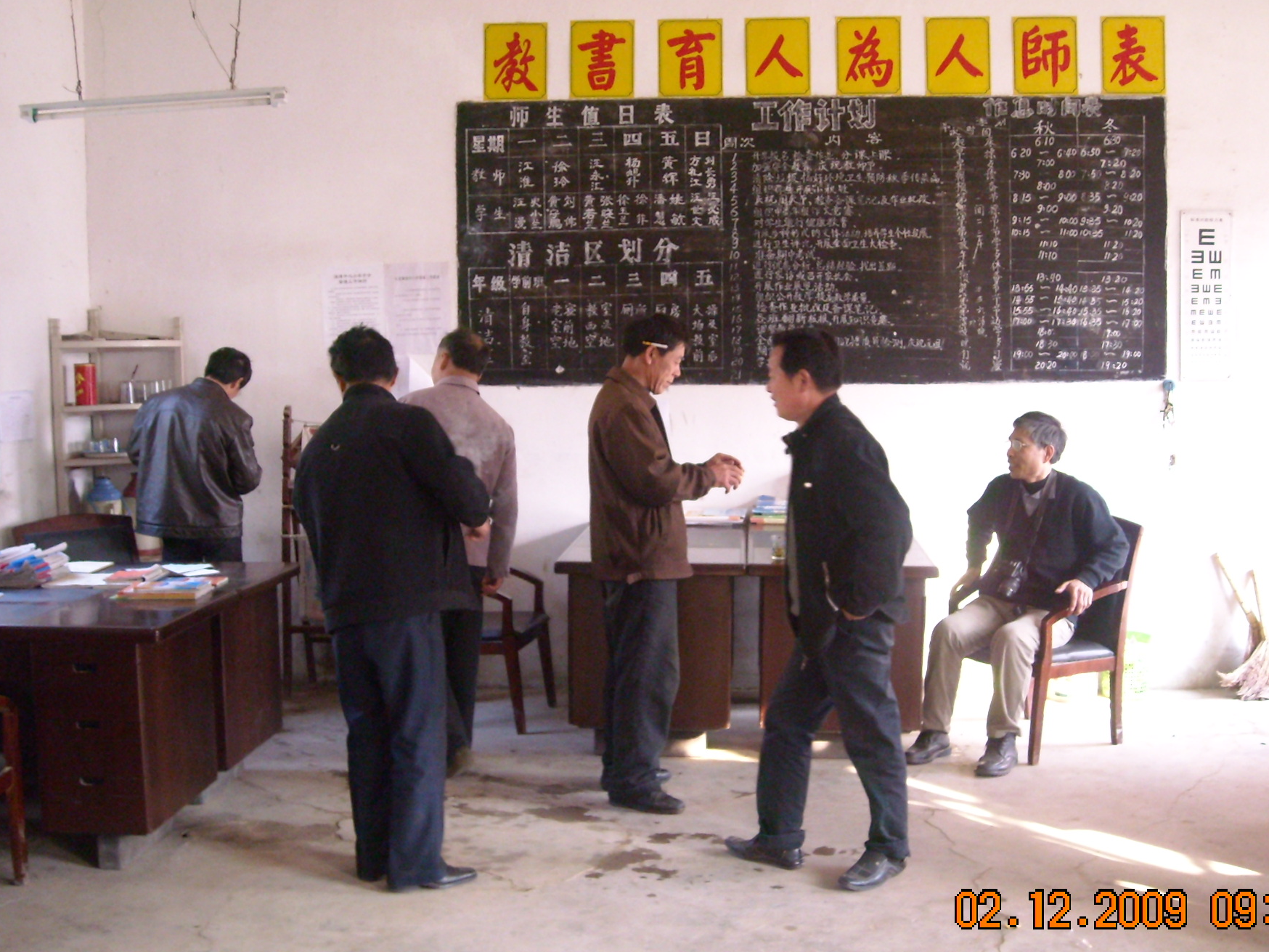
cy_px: 469
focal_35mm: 41
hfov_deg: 45.8
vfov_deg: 35.1
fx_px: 1503
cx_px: 647
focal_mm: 5.7
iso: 400
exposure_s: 1/38
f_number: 2.8
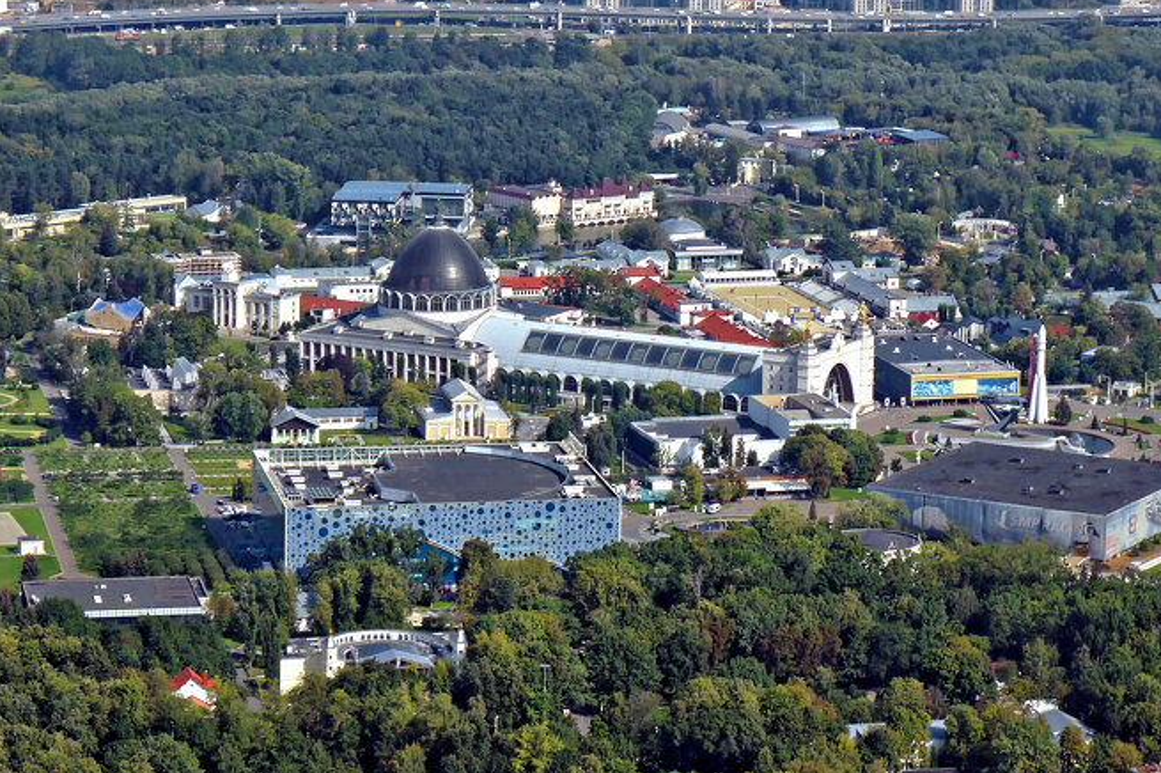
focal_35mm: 143
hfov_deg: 14.4
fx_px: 4609
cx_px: 665
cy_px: 220
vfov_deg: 9.6
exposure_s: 1/1000
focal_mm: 28.4
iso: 125
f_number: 4.8
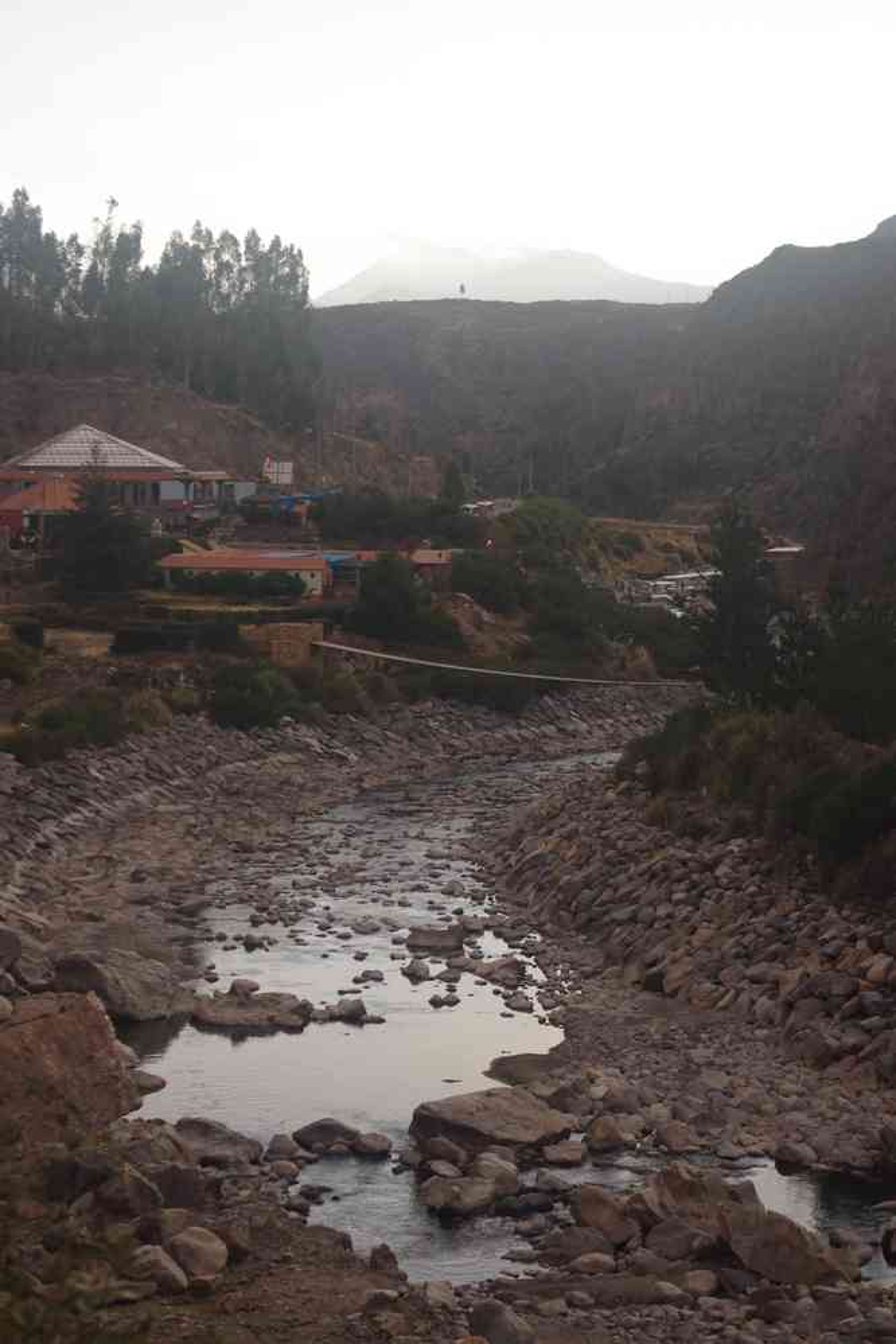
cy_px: 672
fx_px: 2800
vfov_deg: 27.0
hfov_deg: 18.2
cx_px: 448
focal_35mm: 75
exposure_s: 1/200
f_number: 6.3
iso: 800
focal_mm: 50
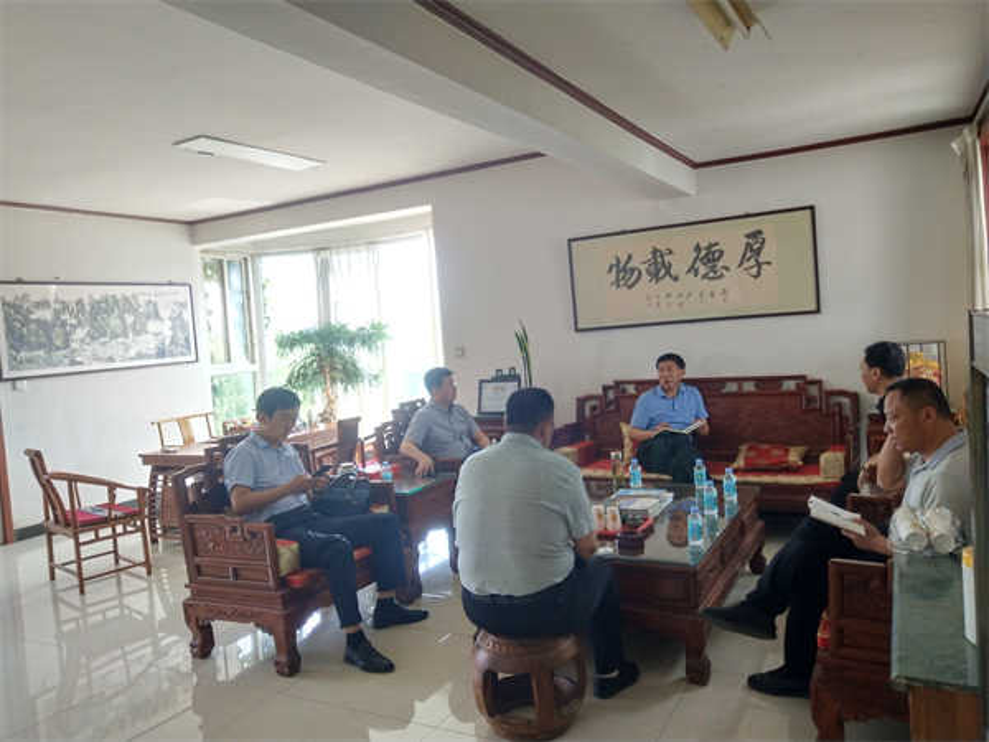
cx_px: 494
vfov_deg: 46.8
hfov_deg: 60.0
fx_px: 857
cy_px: 371
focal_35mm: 30
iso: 130
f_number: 1.8
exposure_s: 1/60
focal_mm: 3.95
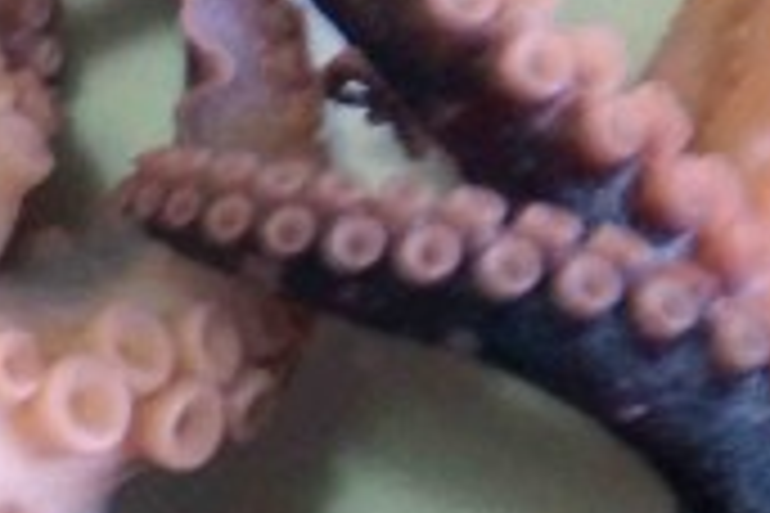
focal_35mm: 898
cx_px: -1103
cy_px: 1256
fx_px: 19206
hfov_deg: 2.3
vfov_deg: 1.5
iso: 1600
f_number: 5.6
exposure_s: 1/125
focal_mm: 100
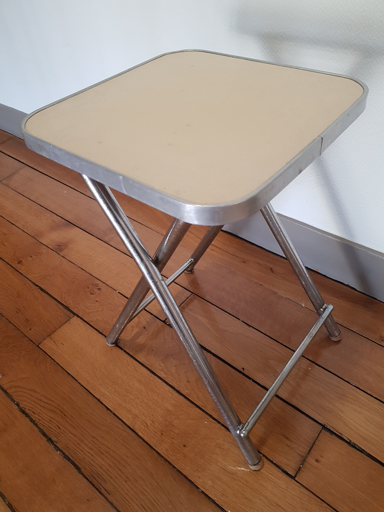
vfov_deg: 67.3
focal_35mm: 26
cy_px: 256
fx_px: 385
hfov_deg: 53.1
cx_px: 192
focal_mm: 4.2
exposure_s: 1/50
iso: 160
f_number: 1.7
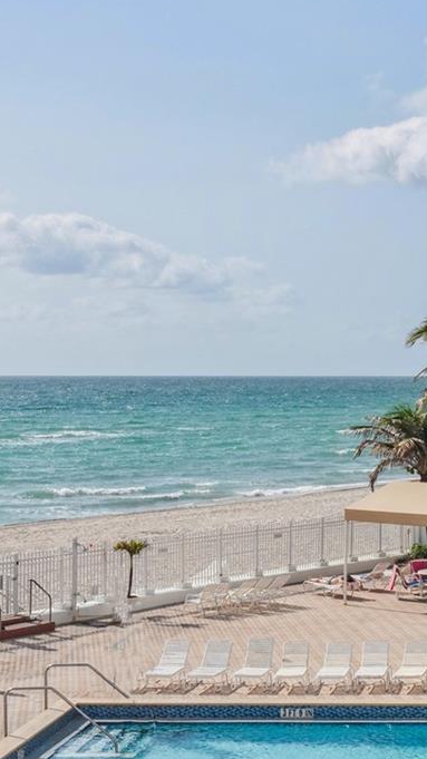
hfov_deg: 13.6
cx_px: 518
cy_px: 381
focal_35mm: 86
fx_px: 1731
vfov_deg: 24.7
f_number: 8
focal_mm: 35
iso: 250
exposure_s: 1/3200
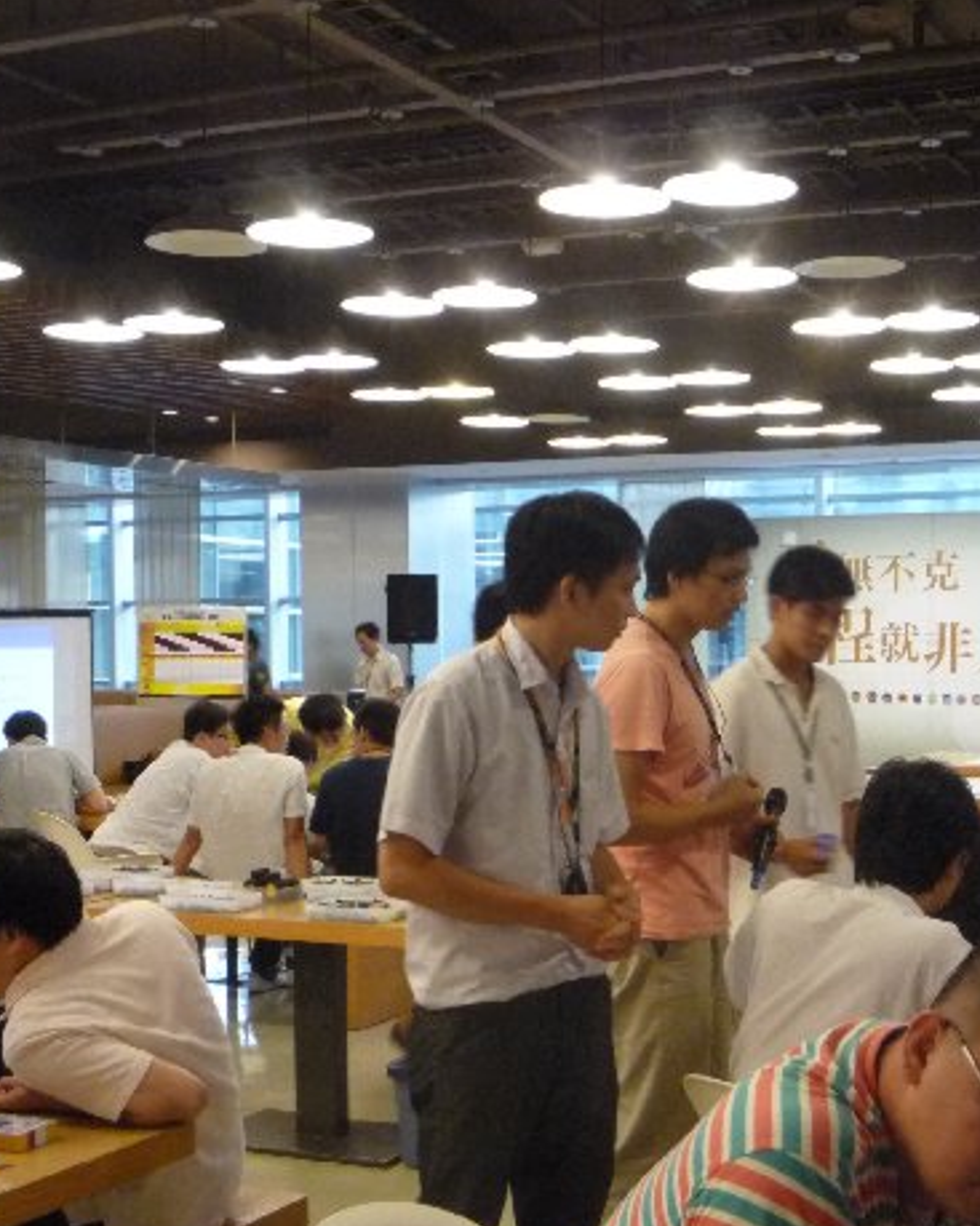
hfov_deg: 29.2
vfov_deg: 36.5
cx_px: 732
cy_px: 737
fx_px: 1850
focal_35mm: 51
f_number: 3.3
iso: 400
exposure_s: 1/20
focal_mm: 5.2
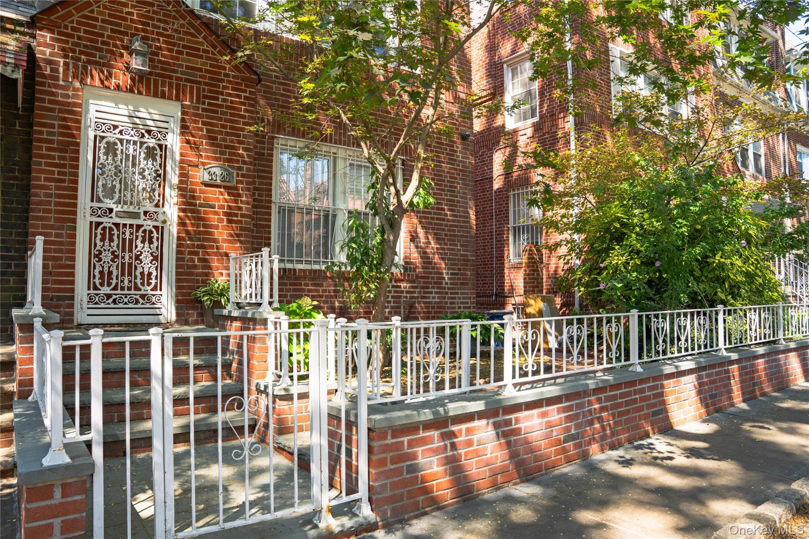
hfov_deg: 73.7
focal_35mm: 24
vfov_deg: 53.1
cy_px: 270
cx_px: 404
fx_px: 539
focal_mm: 24
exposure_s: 1/3200
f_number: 5.6
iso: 320
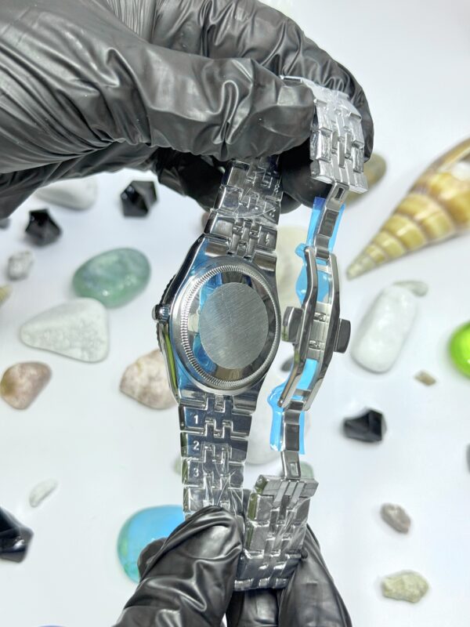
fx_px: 869
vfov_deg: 39.7
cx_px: 235
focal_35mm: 48
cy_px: 314
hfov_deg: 30.3
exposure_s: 1/100
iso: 50
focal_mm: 6.76
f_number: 1.78
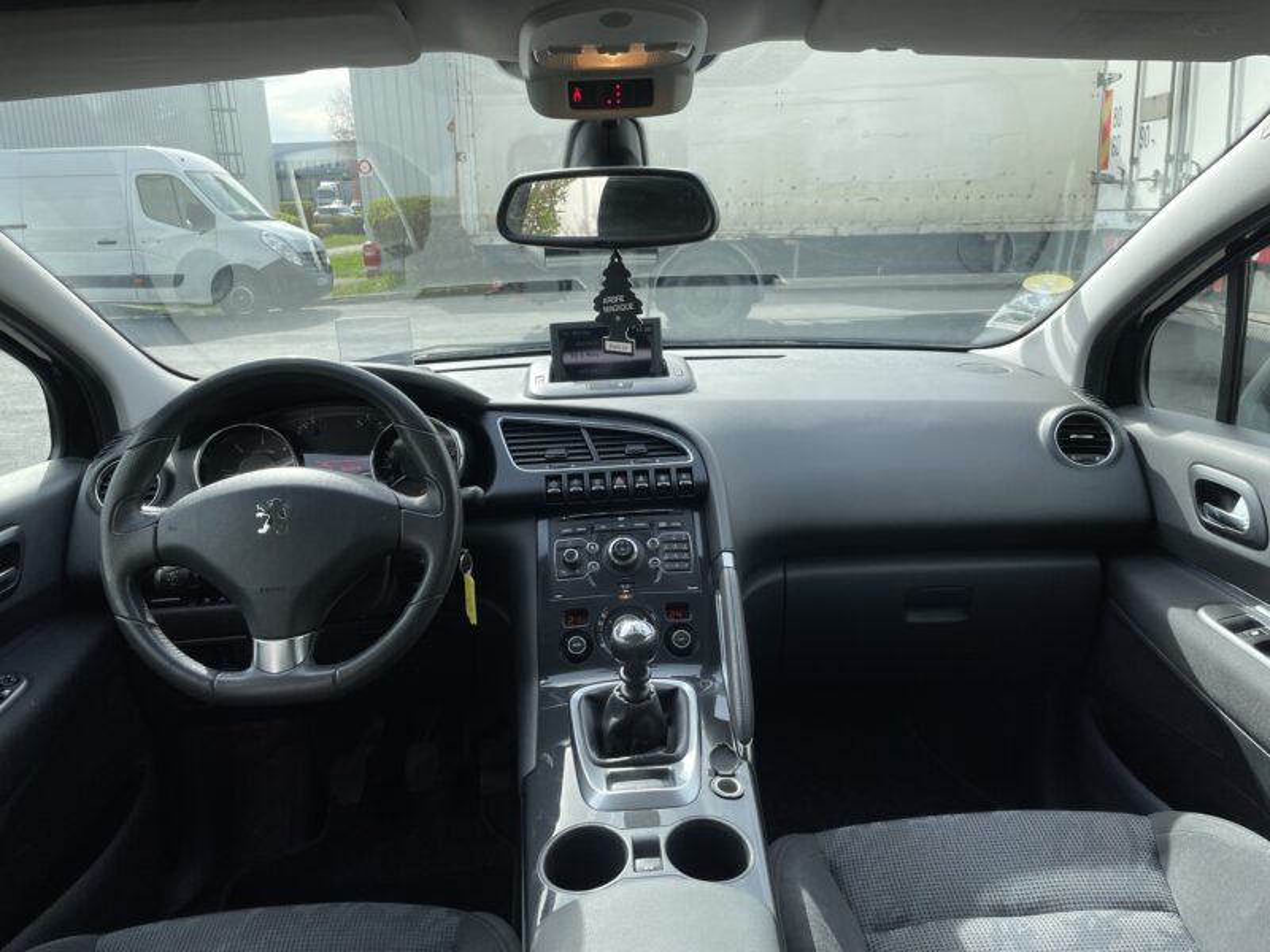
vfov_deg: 53.1
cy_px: 476
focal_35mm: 26
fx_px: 954
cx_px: 635
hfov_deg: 67.3
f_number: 1.6
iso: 32
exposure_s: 1/662
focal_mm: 4.2
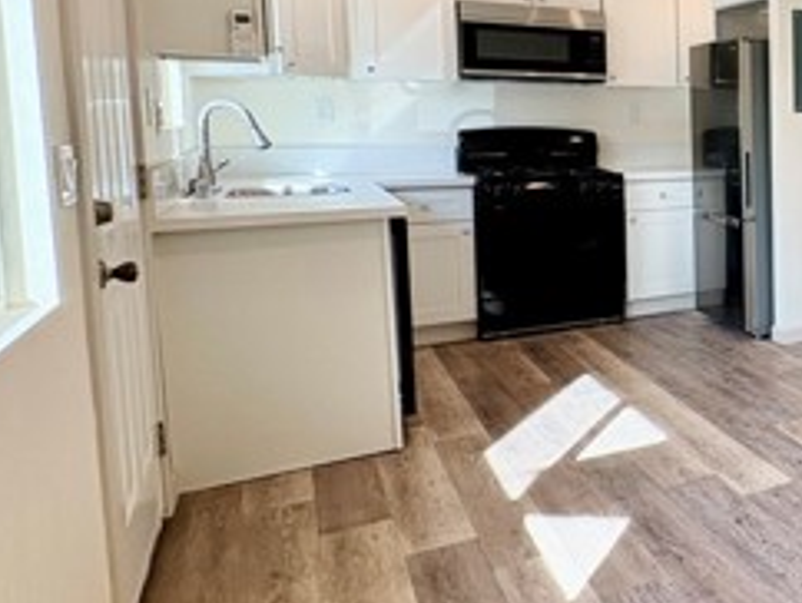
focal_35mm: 37
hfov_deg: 35.6
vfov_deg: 38.1
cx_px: 1021
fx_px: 858
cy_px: 182
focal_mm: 2.22
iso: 64
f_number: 2.2
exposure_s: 1/120
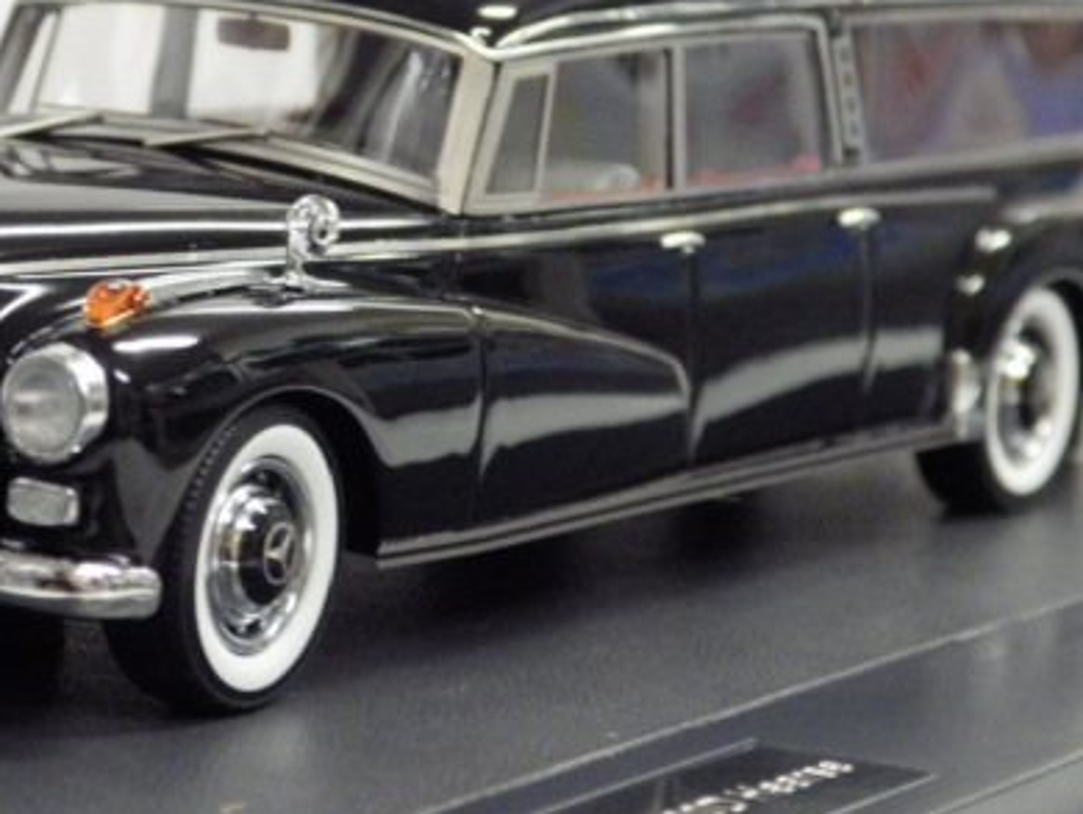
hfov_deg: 11.7
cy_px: 253
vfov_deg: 8.8
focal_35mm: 169
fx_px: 5291
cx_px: 330
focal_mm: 18.4
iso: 1000
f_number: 4.6
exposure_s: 1/30
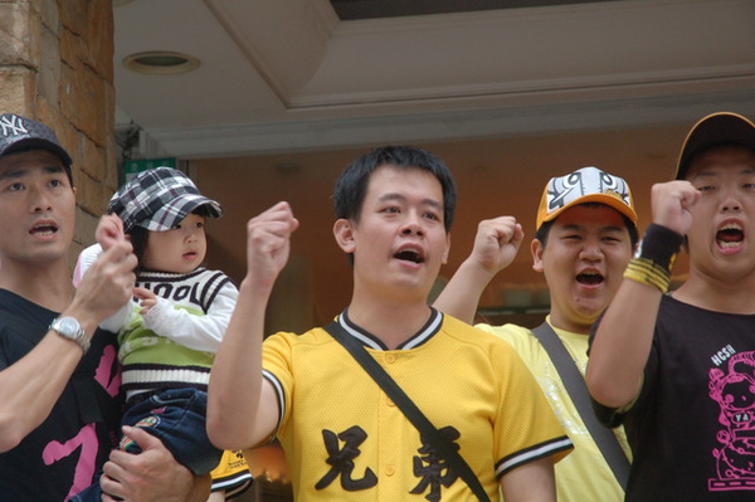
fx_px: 2200
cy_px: 251
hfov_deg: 19.5
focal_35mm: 105
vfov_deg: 13.0
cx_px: 378
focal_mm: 70
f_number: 8
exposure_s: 1/100
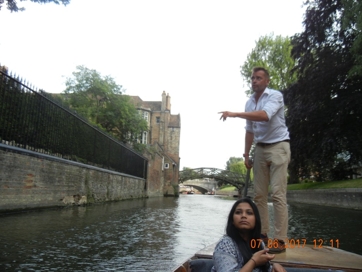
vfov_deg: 46.8
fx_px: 314
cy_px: 136
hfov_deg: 60.0
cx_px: 181
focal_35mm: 30
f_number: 3.5
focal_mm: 5.4
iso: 191
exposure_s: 1/478
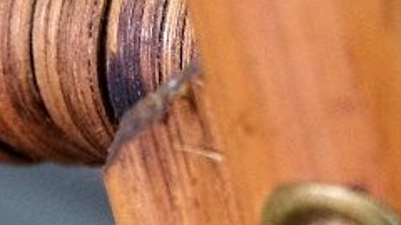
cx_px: 322
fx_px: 2063
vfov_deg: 6.2
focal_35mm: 194
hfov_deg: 11.1
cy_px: 387
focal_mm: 23.5
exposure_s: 1/34
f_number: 4
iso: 2500
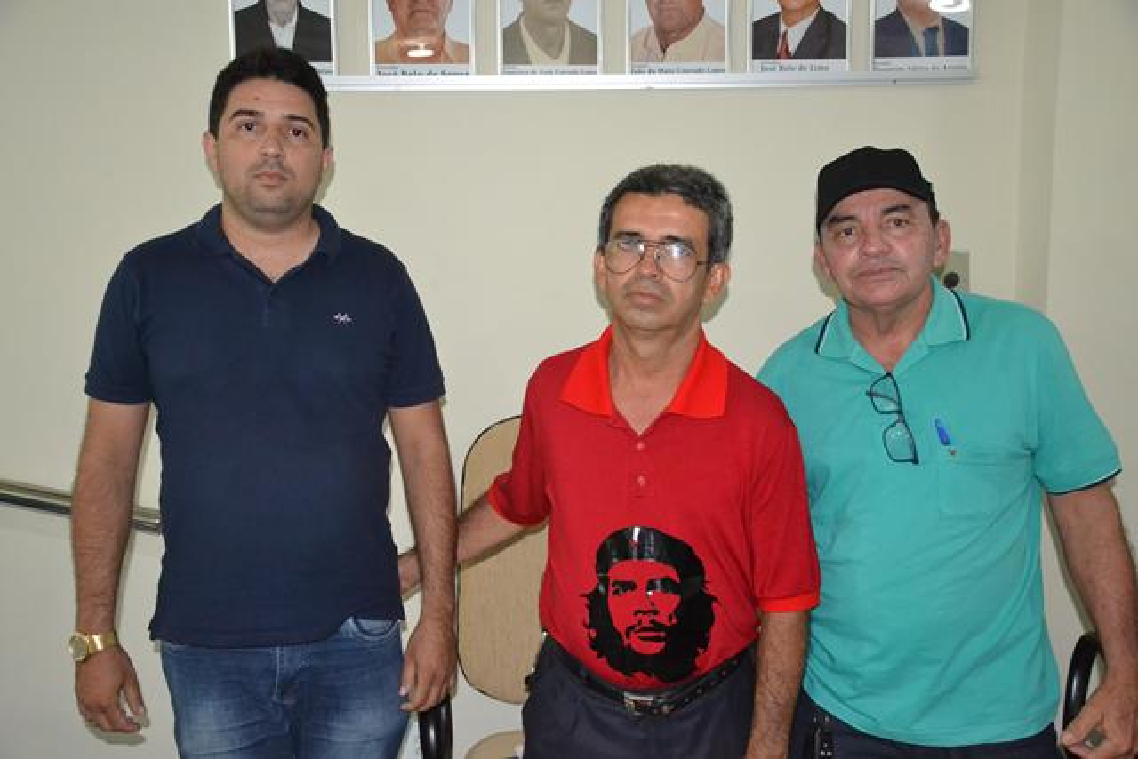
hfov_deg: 51.3
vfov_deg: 35.5
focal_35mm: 38
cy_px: 380
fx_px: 1186
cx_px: 569
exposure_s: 1/60
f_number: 4
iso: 3200
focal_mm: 25
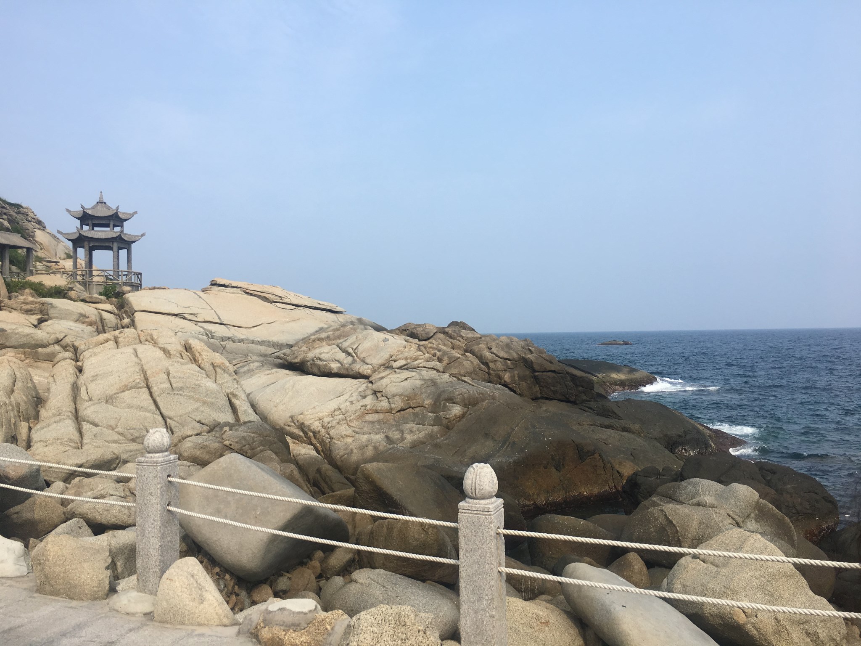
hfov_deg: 61.7
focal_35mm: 29
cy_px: 323
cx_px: 430
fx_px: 721
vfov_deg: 48.2
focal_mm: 4.15
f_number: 2.2
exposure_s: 1/1282
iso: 25
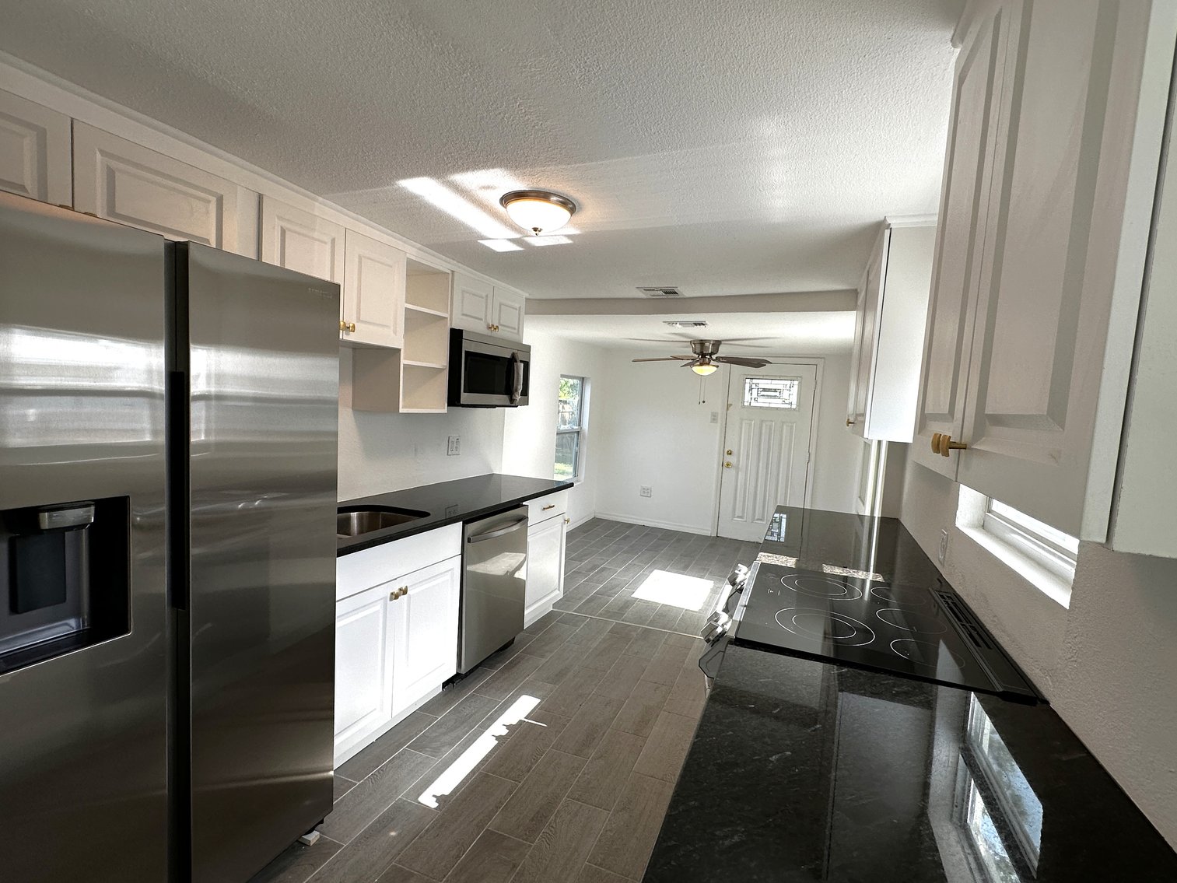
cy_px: 442
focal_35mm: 16
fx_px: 544
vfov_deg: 78.1
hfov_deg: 94.5
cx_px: 588
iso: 50
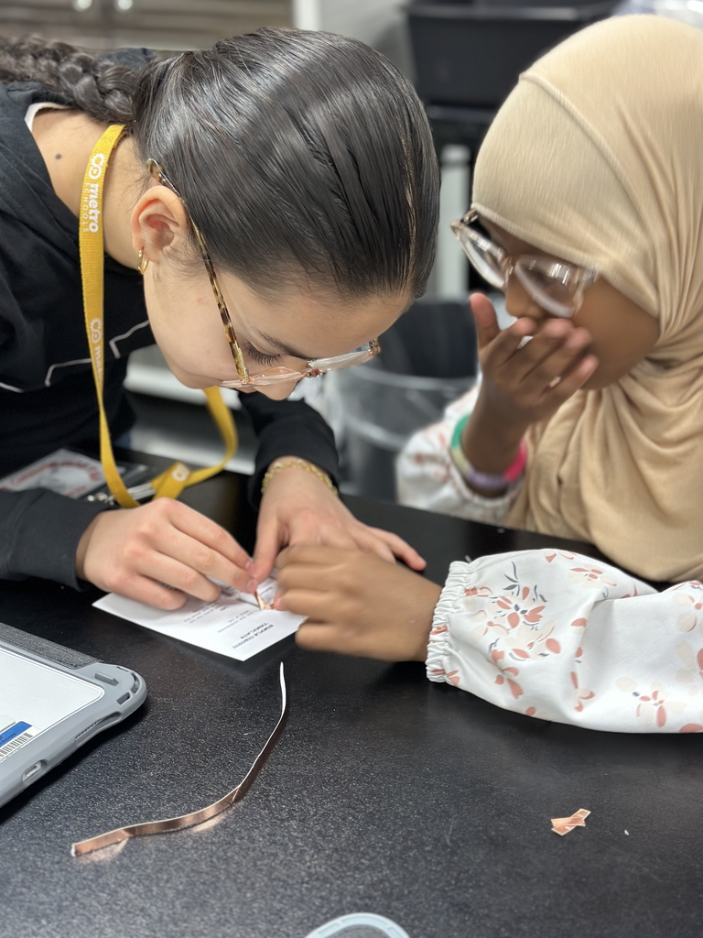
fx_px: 1300
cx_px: 352
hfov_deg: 30.3
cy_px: 469
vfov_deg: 39.7
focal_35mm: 48
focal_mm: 6.86
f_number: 1.78
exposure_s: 1/40
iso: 250
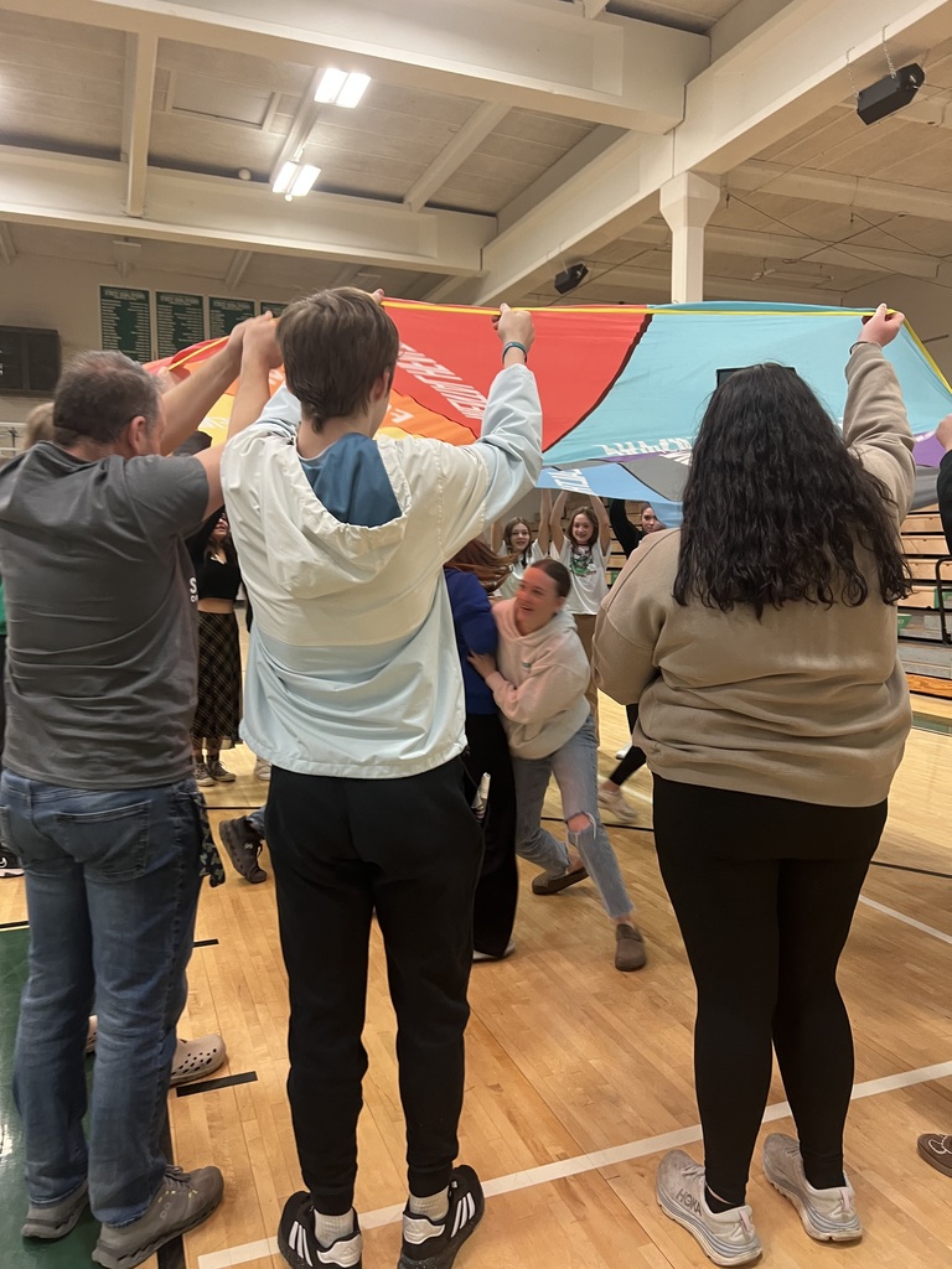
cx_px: 476
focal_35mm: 26
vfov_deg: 67.3
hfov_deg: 53.1
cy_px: 634
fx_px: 953
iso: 160
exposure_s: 1/60
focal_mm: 5.7
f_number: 1.5
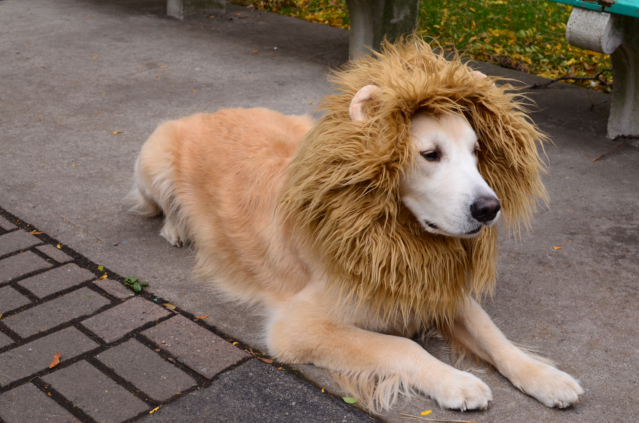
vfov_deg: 25.6
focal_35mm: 52
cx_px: 320
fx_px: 930
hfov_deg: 37.9
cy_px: 212
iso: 640
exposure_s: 1/160
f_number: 8
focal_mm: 35
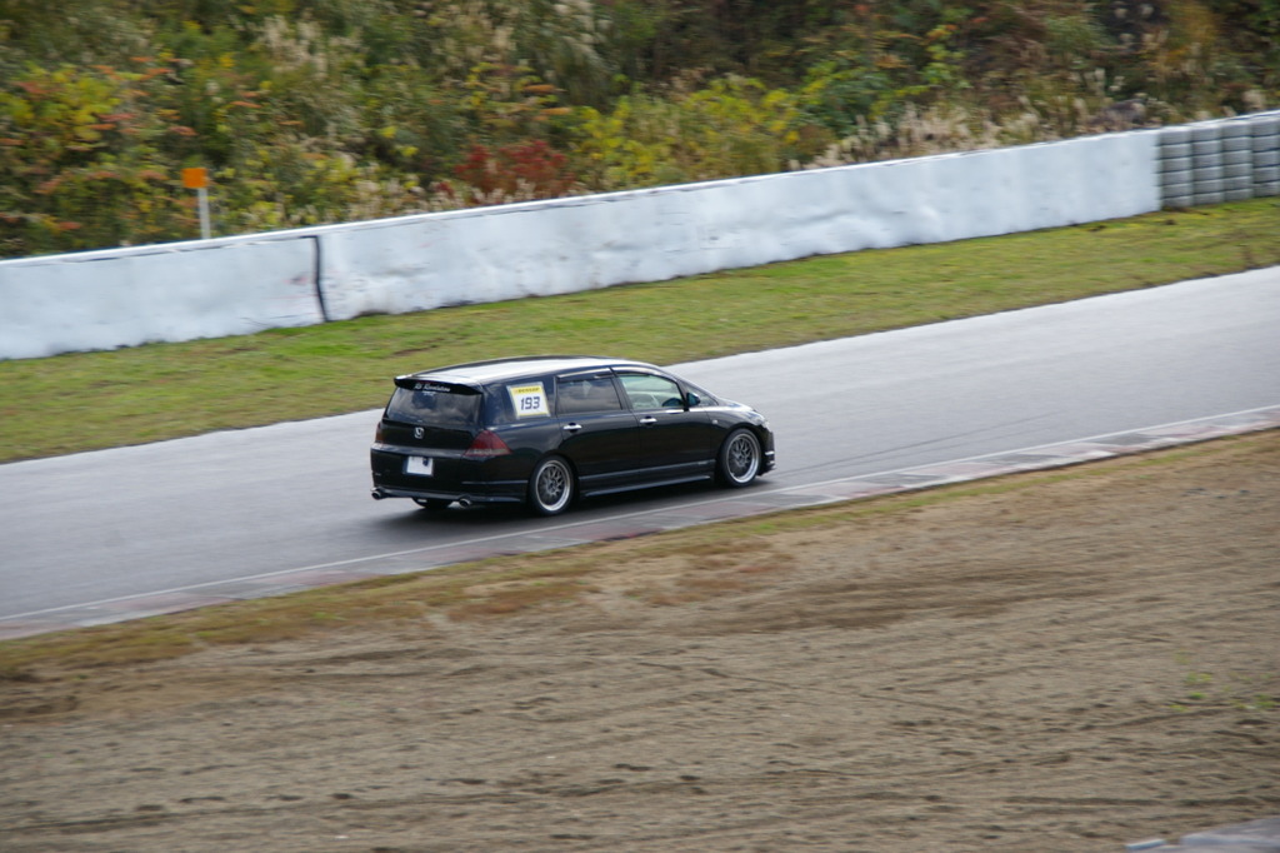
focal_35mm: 180
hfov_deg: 11.4
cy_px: 426
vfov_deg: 7.6
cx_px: 640
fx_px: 6398
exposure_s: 1/250
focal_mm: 120
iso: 200
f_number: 8
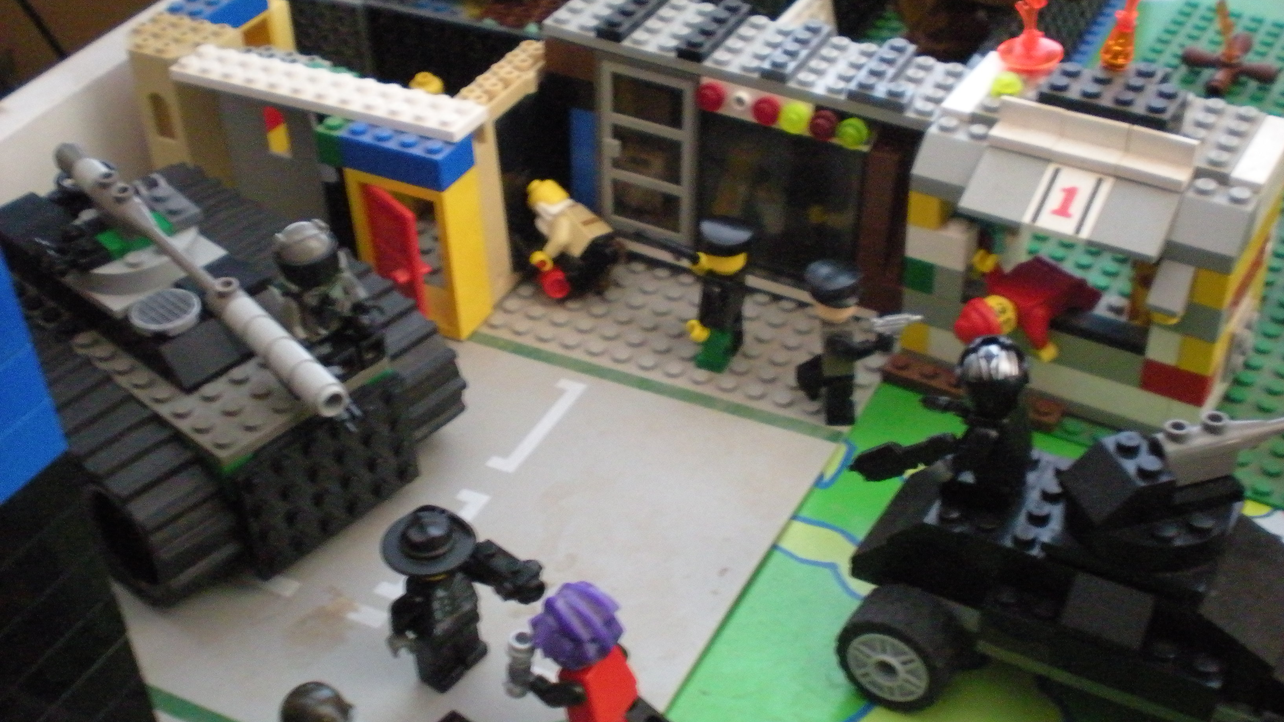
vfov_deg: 24.9
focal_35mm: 48
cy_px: 398
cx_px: 642
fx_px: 1634
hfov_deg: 42.9
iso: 800
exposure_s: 1/5.8
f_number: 3.5
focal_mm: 7.4
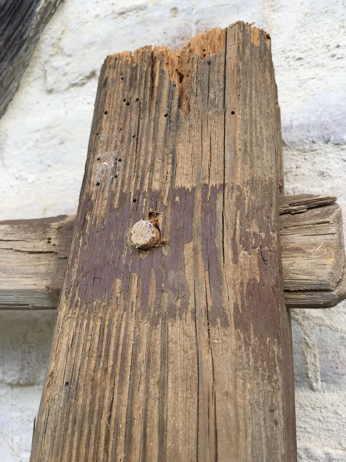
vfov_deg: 61.7
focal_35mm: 29
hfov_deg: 48.2
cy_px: 231
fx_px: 386
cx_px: 173
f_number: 2.2
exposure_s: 1/229
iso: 25
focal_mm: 4.15
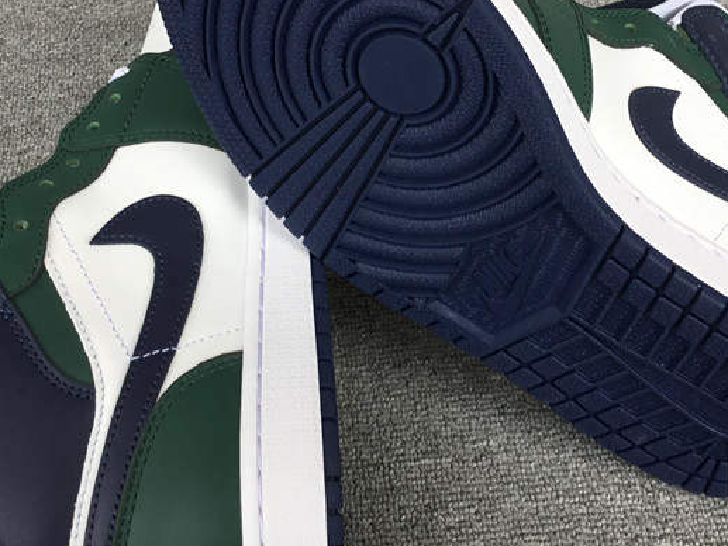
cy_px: 188
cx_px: 407
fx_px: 1136
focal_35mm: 54
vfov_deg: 26.9
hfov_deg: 35.5
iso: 25
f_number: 2.4
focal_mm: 3.3
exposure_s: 1/129
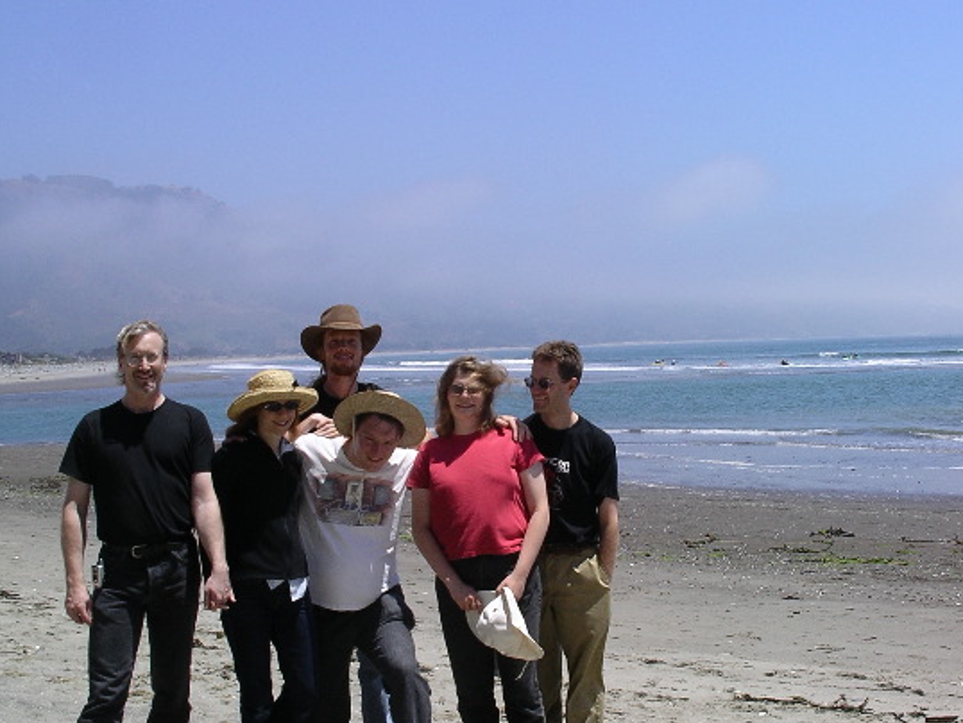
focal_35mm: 55
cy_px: 422
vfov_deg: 26.5
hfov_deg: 34.9
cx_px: 528
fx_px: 1531
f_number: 5.6
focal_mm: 7.8
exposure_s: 1/541
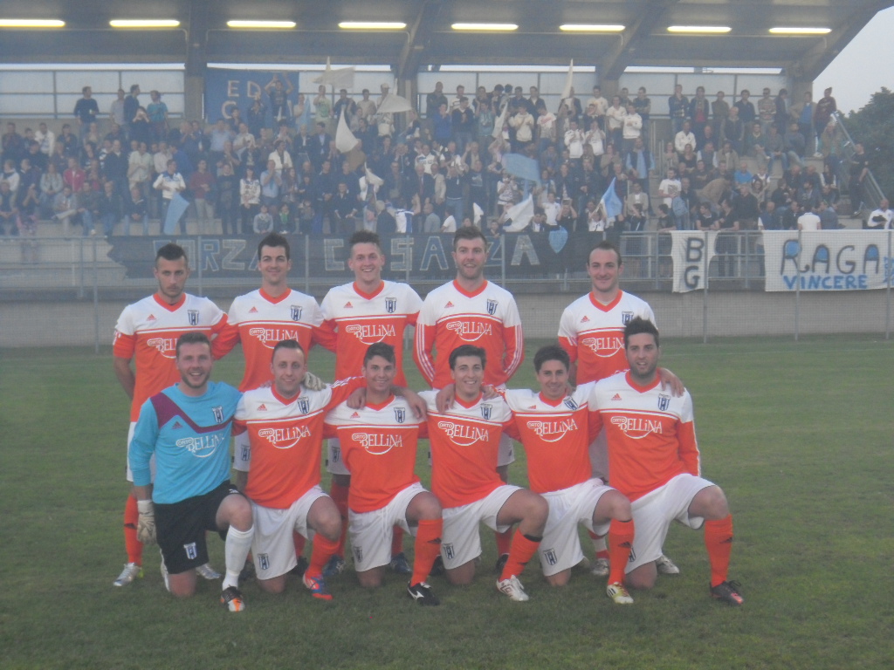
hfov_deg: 32.7
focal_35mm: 59
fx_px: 1524
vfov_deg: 24.8
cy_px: 335
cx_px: 447
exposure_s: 1/45
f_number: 5.3
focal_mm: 10.55
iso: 400
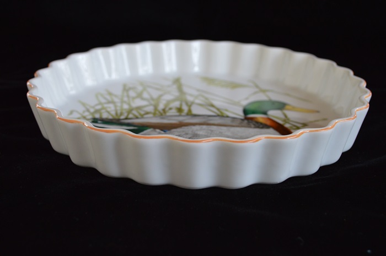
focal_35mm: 48
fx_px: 514
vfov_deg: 28.0
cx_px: 193
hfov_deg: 41.2
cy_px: 128
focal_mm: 32
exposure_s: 1/60
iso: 1100
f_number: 4.8
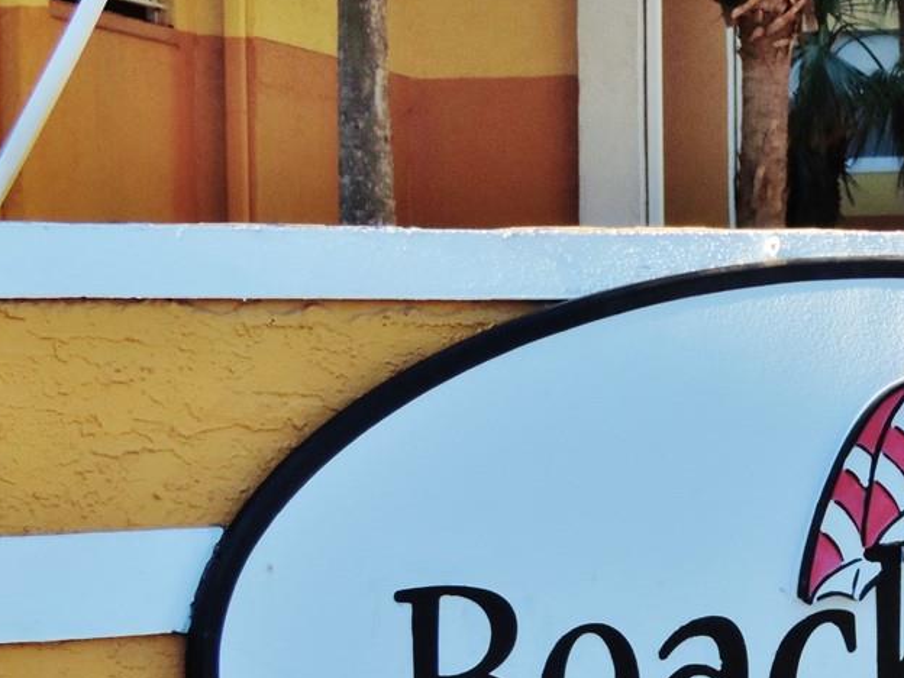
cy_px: 674
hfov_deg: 13.8
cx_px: 858
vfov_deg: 10.4
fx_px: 3682
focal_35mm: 141
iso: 110
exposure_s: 1/400
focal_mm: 9.8
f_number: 3.7
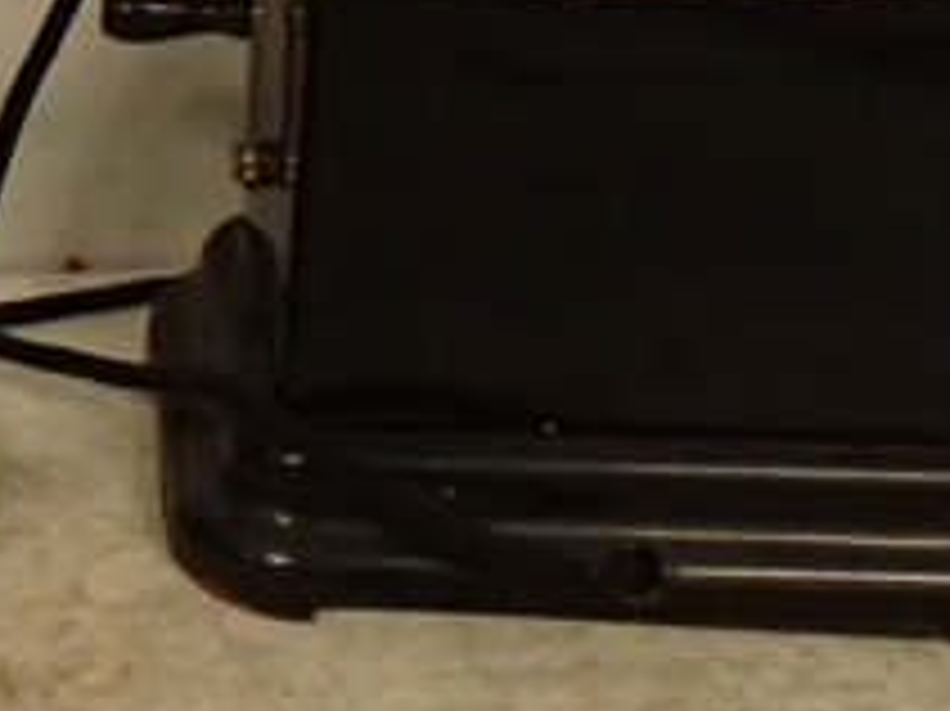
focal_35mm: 114
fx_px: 3127
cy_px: -4
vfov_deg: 12.8
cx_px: -338
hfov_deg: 16.2
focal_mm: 5.5
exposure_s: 1/100
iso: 800
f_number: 2.3
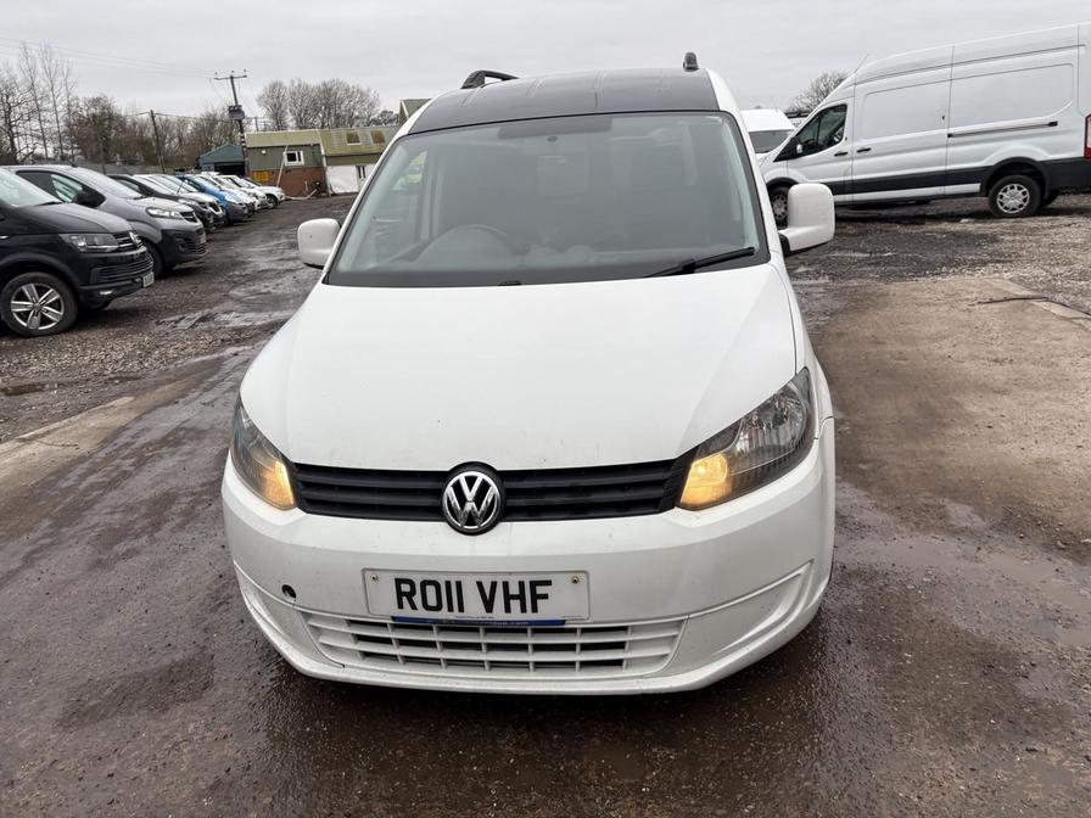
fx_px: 819
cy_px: 409
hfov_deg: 67.3
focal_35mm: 26
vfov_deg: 53.1
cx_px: 546
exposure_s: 1/367
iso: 50
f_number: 1.6
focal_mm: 5.96
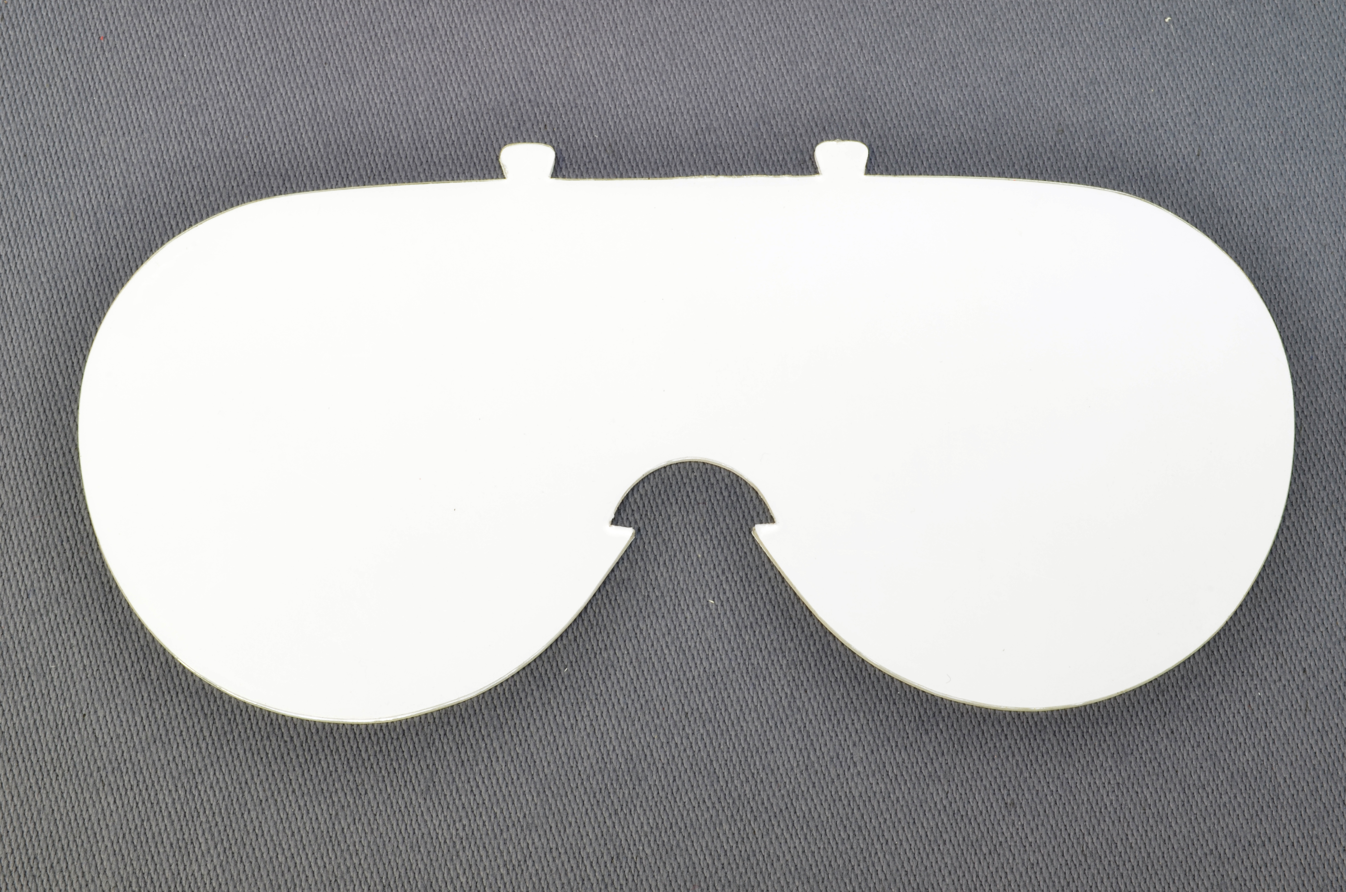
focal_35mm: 57
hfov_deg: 35.1
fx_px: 2127
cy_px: 446
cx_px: 673
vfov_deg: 23.7
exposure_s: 8
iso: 125
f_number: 20
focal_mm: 38
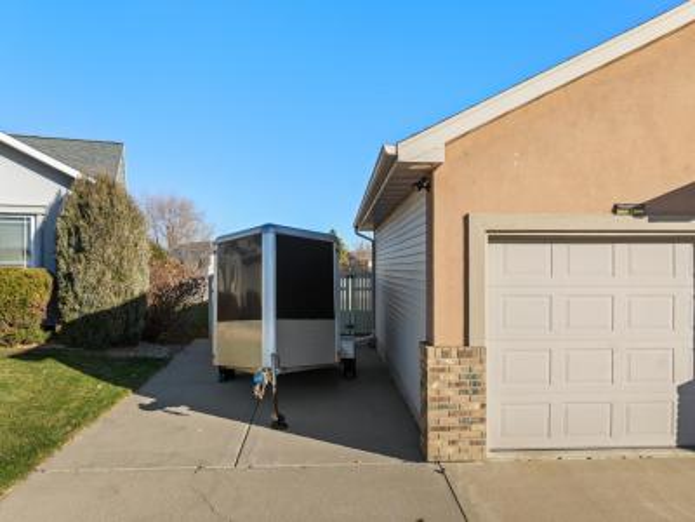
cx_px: 348
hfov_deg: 71.6
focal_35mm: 24
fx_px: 482
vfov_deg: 56.8
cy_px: 261
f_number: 6.3
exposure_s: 1/400
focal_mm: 12.29
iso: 100
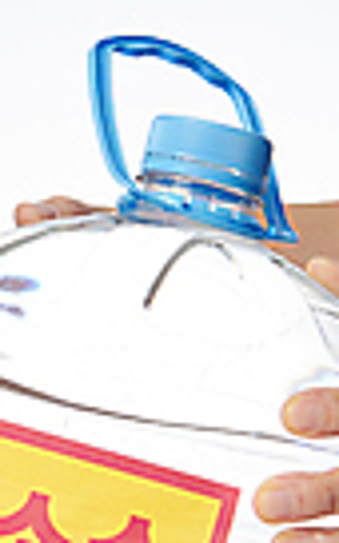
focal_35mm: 195
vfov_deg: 10.7
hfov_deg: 6.7
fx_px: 2883
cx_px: 26
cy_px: 427
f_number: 22
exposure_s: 1/125
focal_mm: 65
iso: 100
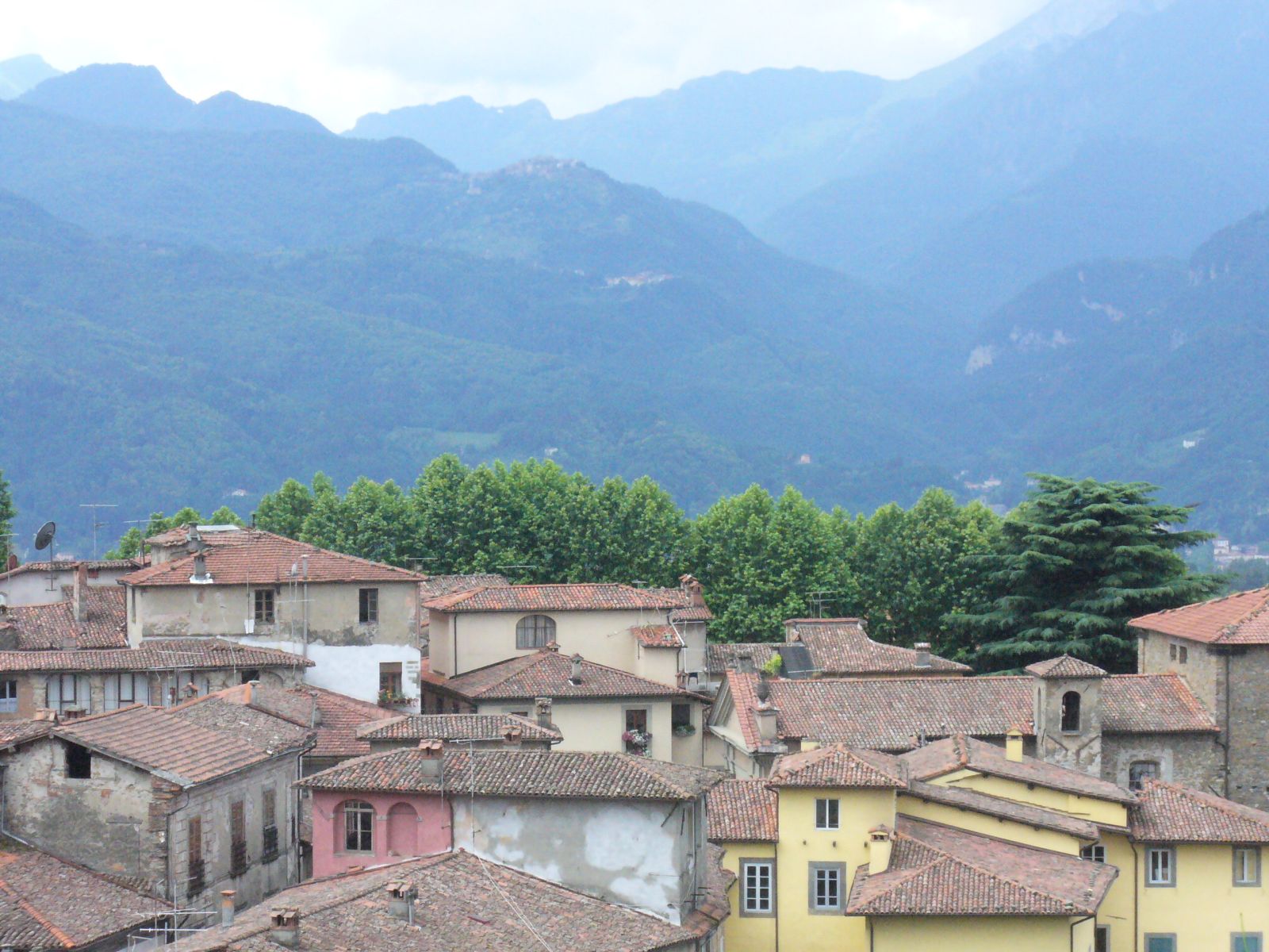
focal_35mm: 104
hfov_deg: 18.9
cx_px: 634
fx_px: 3813
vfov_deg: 14.2
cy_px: 476
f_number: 7
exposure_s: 1/640
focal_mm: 17.2
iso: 400
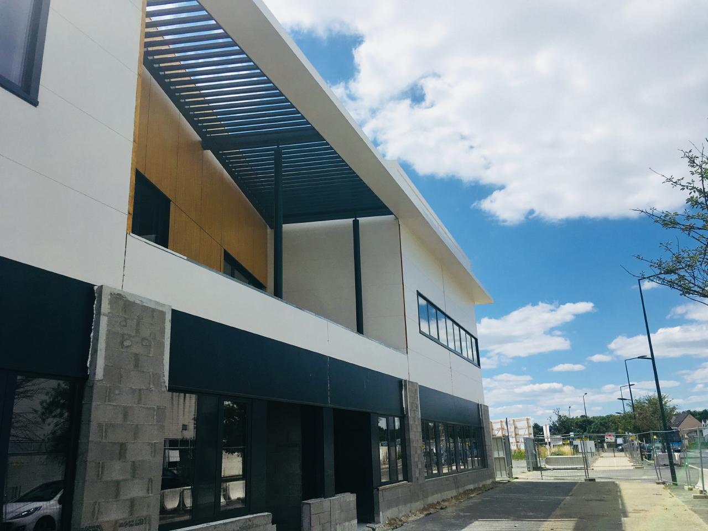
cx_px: 354
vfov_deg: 48.2
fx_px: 593
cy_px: 266
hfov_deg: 61.7
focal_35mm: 29
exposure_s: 1/2849
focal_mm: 4.15
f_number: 2.2
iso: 25
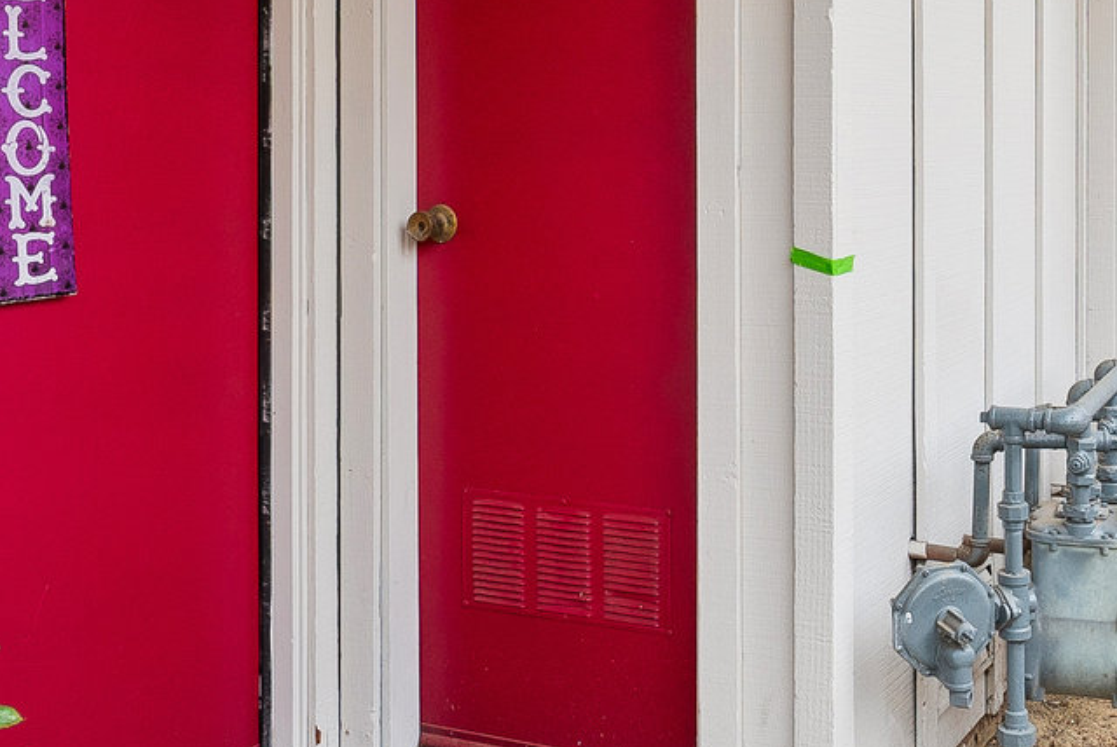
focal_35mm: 50
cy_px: 164
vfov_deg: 26.6
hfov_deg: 39.1
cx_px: 754
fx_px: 1553
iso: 400
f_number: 9
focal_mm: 16
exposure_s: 1/40
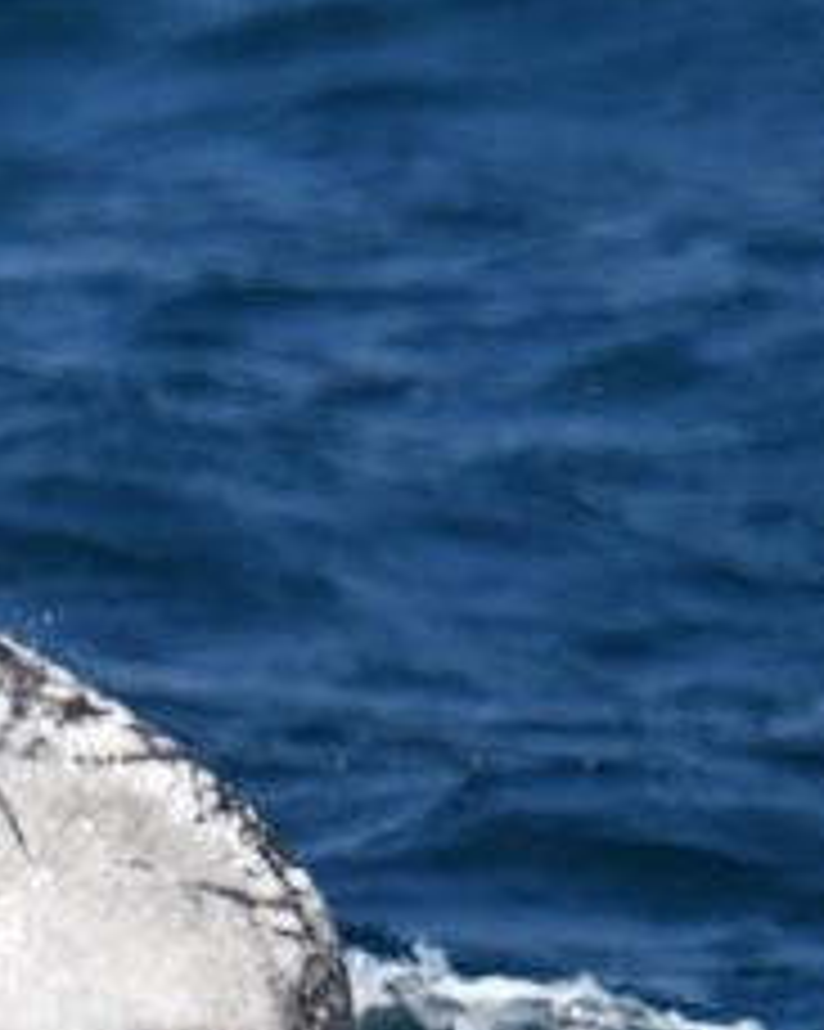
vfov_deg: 1.0
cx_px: -621
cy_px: 753
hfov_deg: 0.8
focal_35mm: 1964
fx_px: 59911
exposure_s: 1/8000
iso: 1100
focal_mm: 600
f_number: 6.3
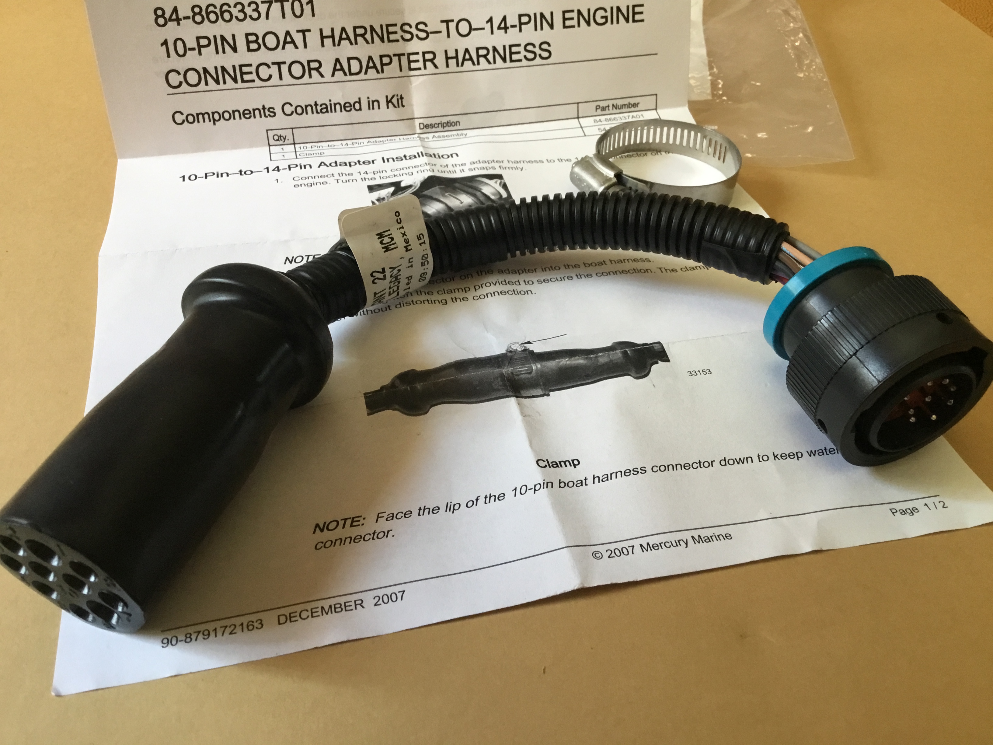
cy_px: 372
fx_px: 889
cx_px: 496
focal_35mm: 31
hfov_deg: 58.4
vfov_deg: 45.4
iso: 125
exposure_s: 1/33
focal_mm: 3.3
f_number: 2.4
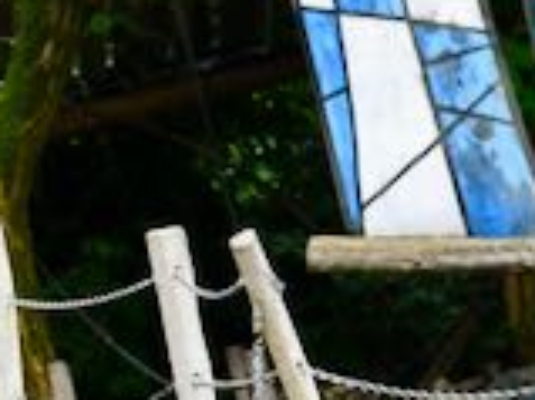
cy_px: 195
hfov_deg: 5.4
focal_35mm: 360
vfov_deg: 4.1
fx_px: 5560
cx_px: 972
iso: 400
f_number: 4.5
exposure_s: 1/250
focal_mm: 36
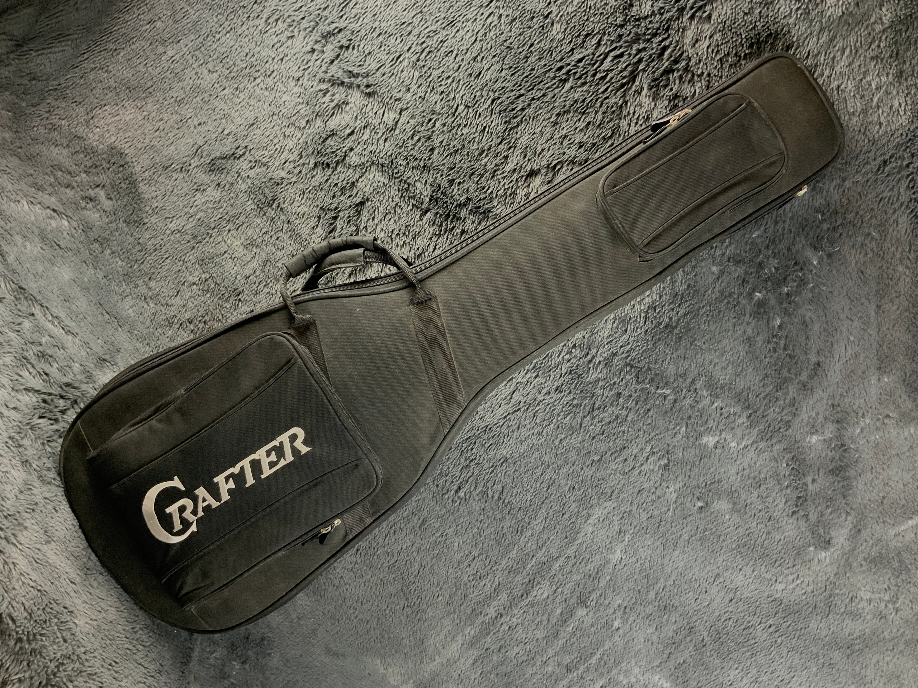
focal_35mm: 29
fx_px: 769
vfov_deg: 48.2
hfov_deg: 61.7
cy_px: 344
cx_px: 459
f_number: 1.8
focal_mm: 3
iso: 100
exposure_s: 1/50
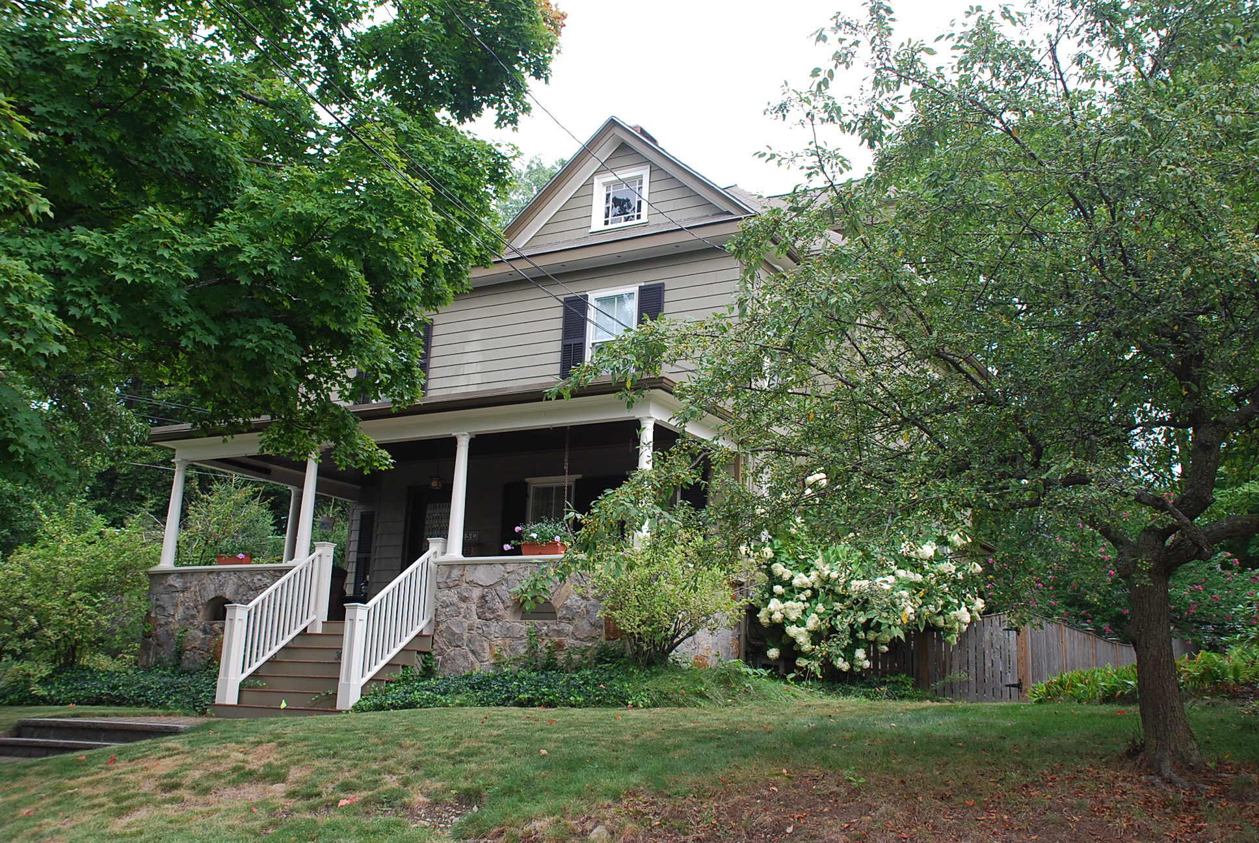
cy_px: 422
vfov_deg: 37.0
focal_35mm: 36
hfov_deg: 53.1
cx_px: 630
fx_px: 1261
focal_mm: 24
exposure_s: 1/125
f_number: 5.6
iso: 180
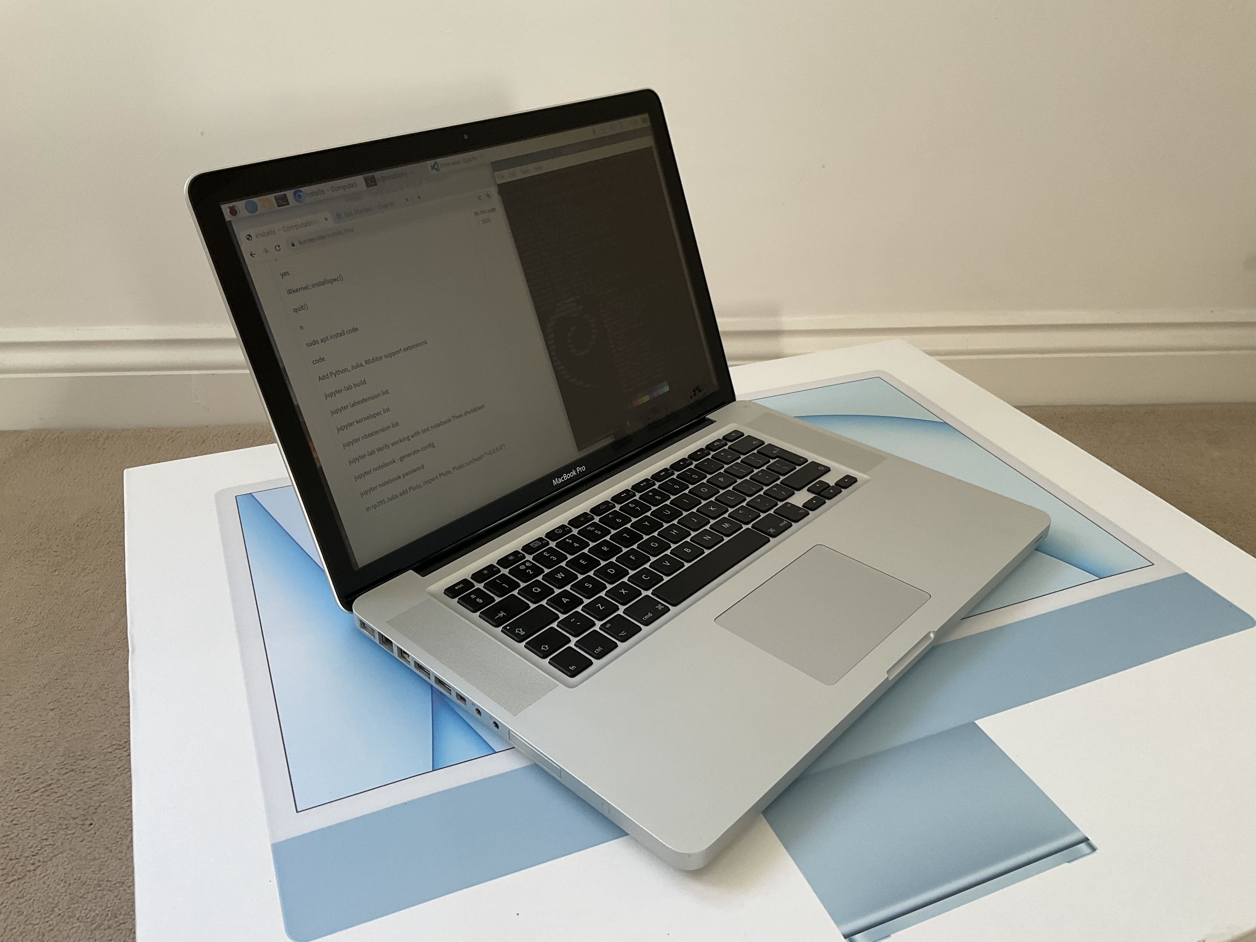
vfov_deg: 48.2
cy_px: 471
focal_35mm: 29
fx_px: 1052
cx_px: 628
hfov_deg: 61.7
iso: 50
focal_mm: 3
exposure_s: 1/114
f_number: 1.8
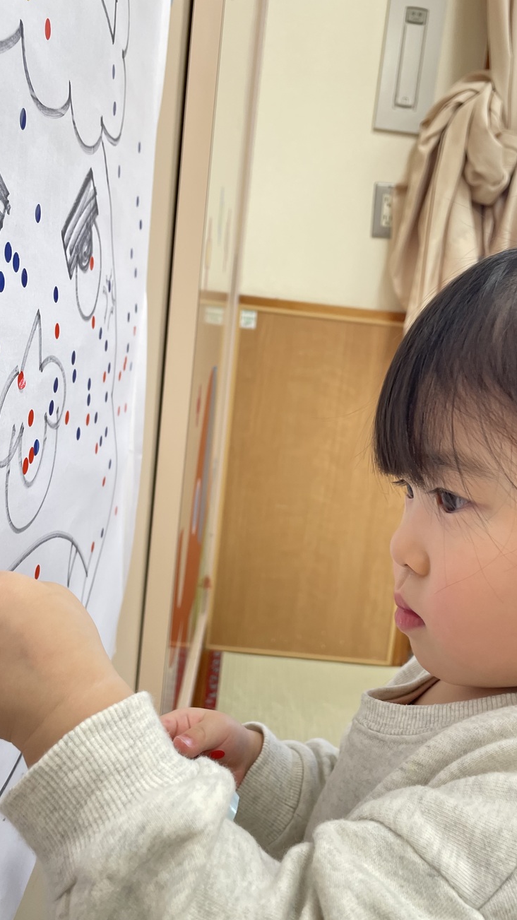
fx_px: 707
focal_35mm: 29
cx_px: 290
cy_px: 470
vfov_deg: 66.1
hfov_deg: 40.1
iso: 125
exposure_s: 1/120
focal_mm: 4.2
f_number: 1.6
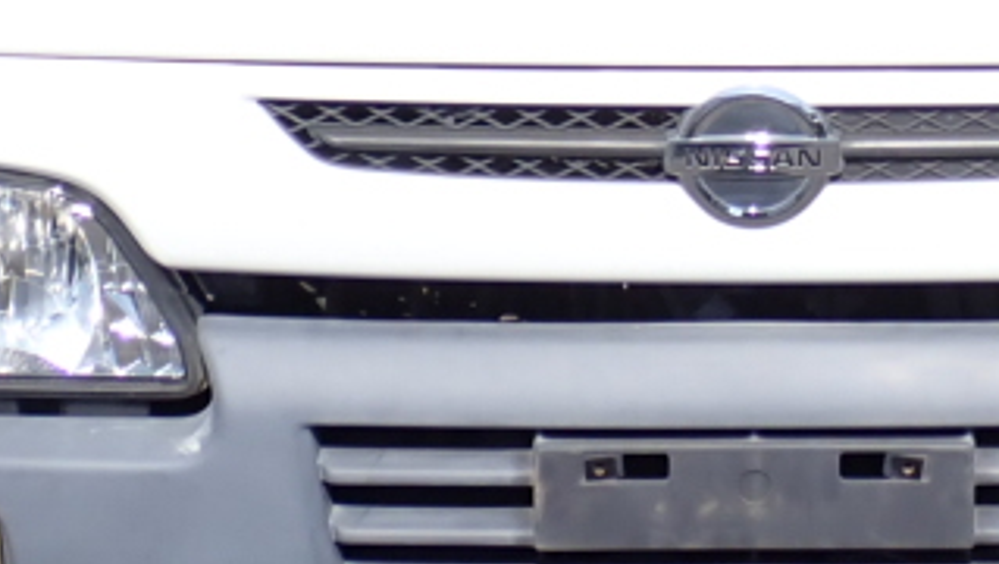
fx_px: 4401
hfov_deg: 12.9
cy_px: -558
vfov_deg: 7.1
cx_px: 789
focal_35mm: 166
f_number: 3.5
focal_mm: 6.83
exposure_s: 1/800
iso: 100
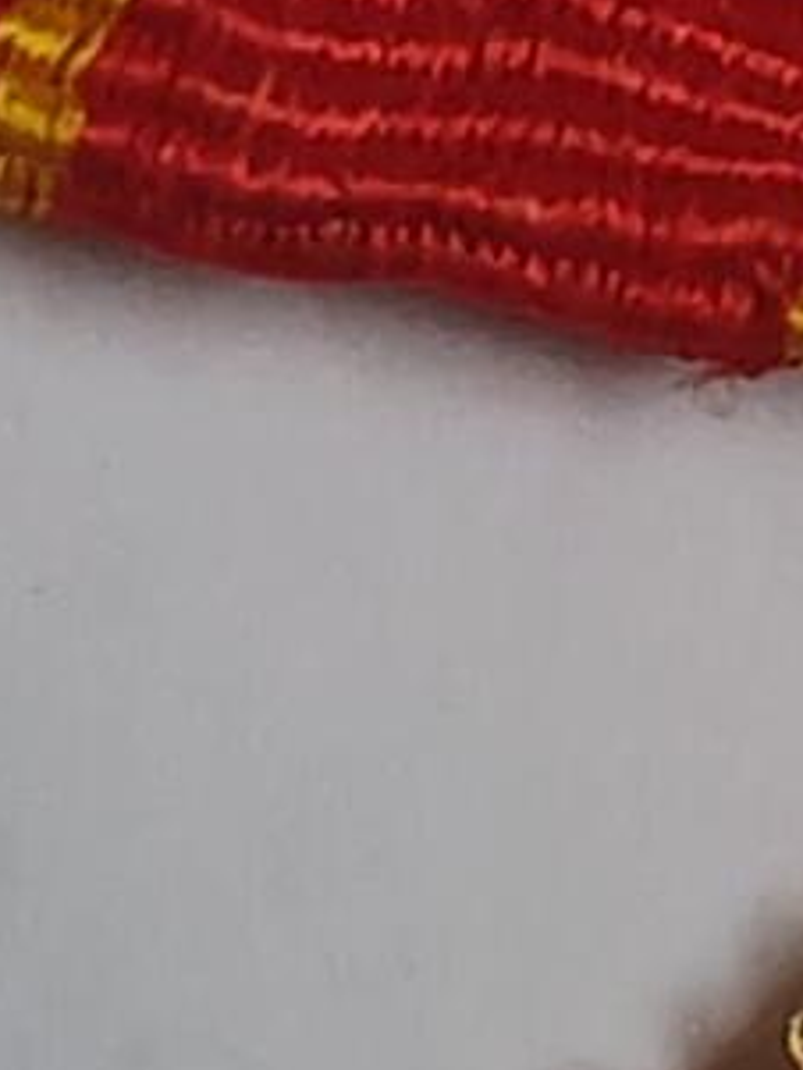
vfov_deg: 4.9
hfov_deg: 3.6
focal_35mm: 407
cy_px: 85
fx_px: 12580
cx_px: 1187
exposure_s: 1/100
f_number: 1.95
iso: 200
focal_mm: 5.52
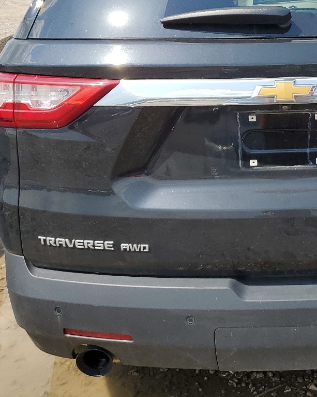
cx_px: 297
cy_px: 121
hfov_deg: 27.4
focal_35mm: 53
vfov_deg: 34.9
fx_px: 621
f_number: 1.5
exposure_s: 1/2500
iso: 50
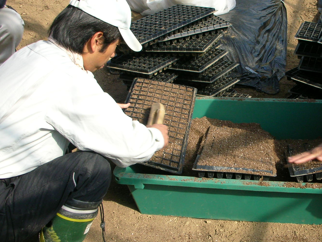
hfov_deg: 35.1
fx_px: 502
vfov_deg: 27.0
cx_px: 221
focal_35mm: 54
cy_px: 123
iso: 50
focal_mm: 5.8
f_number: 8.5
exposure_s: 1/53.5
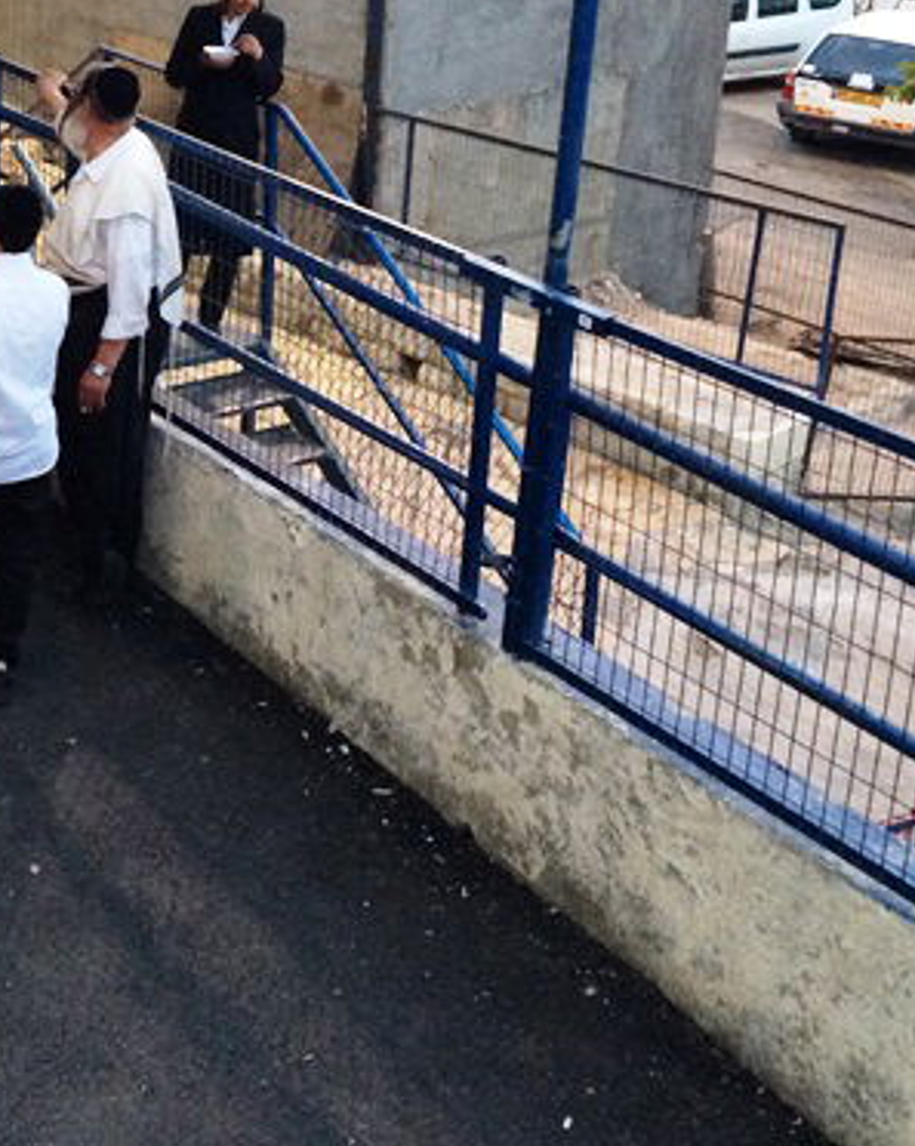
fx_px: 2135
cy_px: 271
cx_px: -43
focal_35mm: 63
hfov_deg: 23.0
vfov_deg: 29.5
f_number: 2.2
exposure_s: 1/30
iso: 250
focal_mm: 4.12
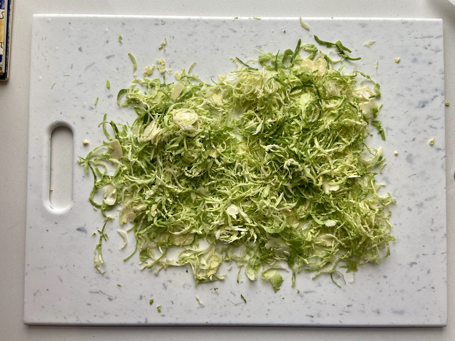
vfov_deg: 53.1
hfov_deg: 67.3
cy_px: 170
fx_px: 342
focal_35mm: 26
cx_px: 228
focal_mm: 4.25
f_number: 1.8
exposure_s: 1/120
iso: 64
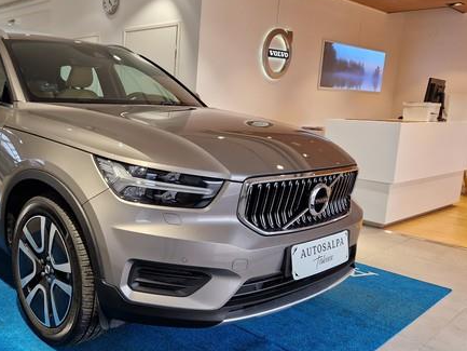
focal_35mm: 34
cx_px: 125
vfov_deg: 41.8
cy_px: 178
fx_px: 459
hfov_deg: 51.9
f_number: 1.8
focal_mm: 5.4
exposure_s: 1/180
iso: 125
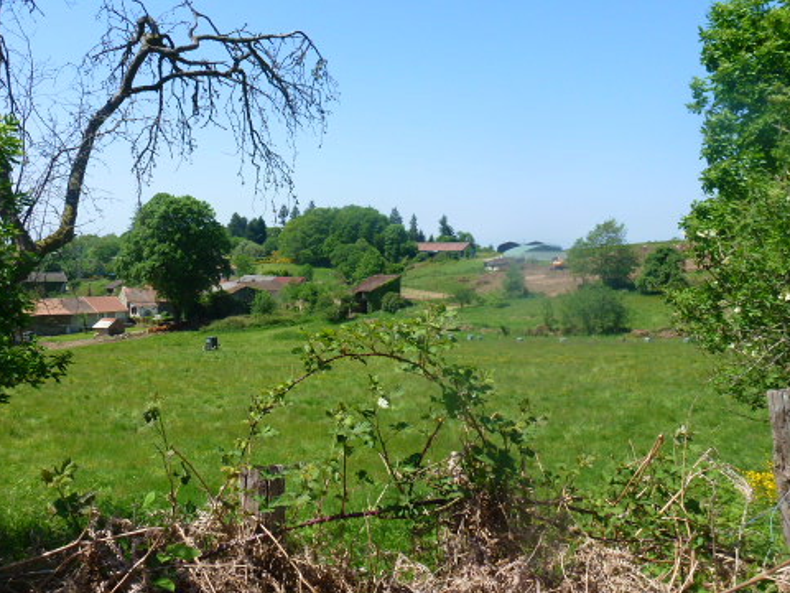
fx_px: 730
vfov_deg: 44.1
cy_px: 316
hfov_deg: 56.2
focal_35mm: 32
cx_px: 300
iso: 100
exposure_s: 1/500
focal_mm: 4.3
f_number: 4
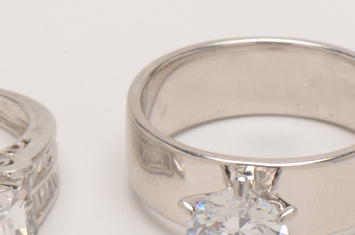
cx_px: 182
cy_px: 150
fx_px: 3064
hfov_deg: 6.6
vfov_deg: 4.4
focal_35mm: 311
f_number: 25
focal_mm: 85
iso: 100
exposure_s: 1/160
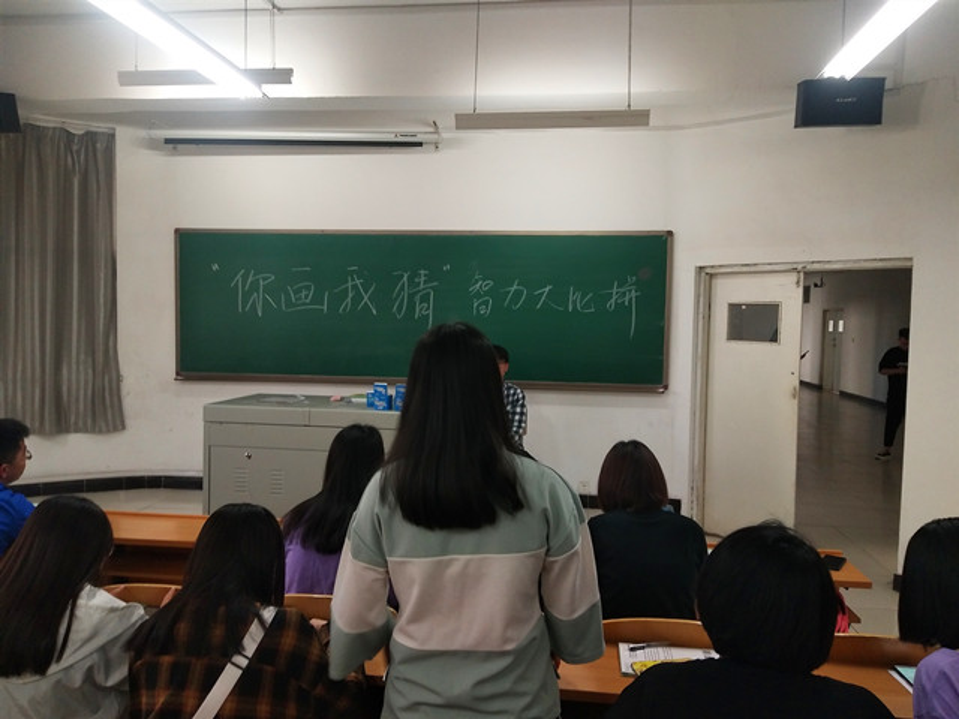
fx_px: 720
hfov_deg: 67.3
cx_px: 480
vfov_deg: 53.1
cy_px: 360
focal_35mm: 26
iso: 160
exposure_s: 1/50
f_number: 2
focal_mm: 3.88
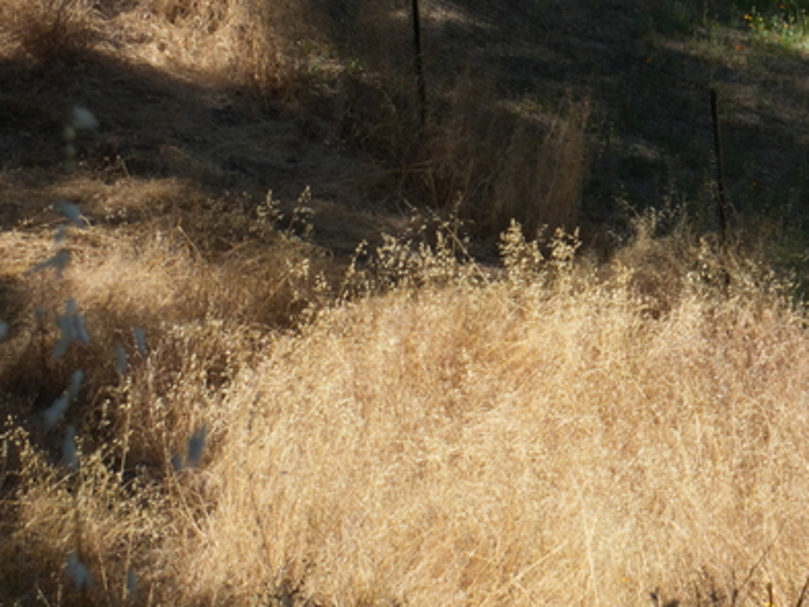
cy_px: -821
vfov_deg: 7.5
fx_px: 4325
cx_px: 2026
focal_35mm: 185
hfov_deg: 9.4
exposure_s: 1/40
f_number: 16
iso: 100
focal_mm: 35
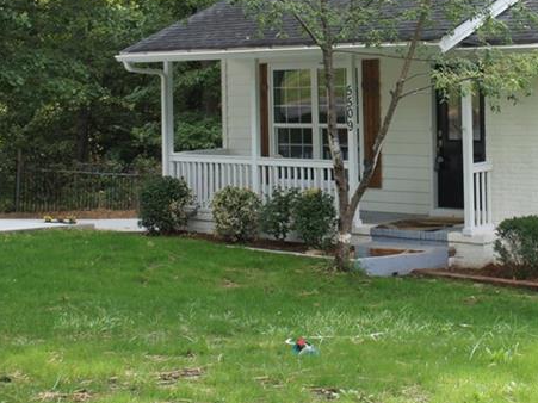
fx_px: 1119
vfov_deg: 20.1
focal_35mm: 72
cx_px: 474
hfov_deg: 26.2
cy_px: 64
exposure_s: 1/125
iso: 200
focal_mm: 22
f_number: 6.3
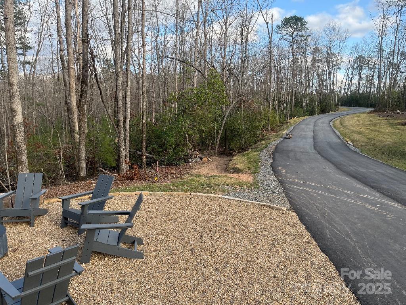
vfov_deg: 53.1
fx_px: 305
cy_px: 152
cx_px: 203
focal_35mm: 26
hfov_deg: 67.3
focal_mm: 5.1
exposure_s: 1/1266
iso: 50
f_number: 1.6
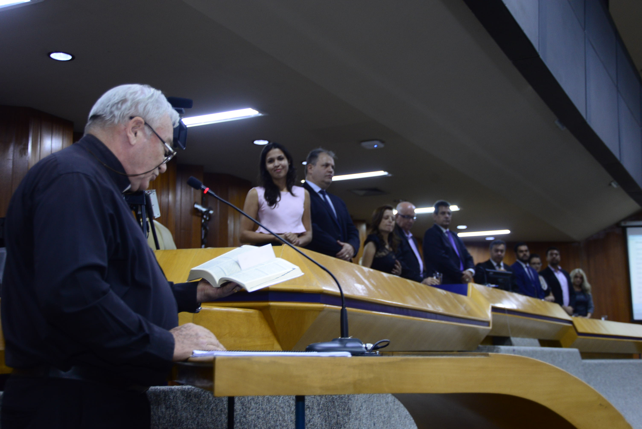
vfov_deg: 28.1
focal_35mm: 48
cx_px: 321
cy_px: 214
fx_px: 856
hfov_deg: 41.1
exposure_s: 1/60
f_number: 4.8
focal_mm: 48
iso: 1600
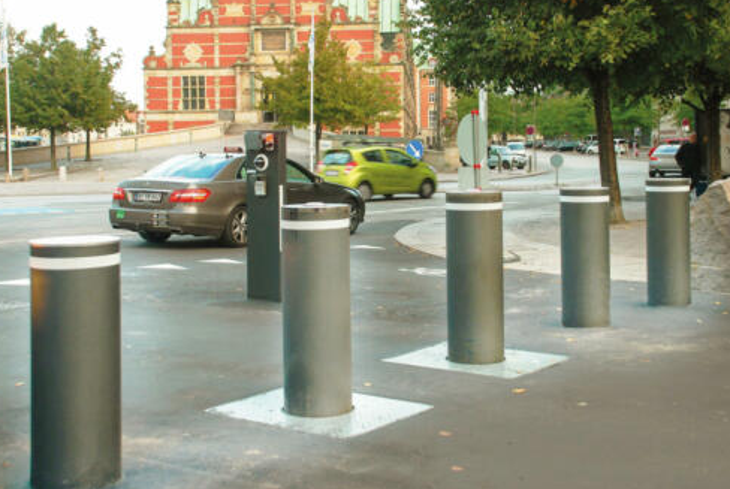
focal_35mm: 43
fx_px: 873
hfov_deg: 45.4
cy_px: 242
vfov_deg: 31.3
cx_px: 365
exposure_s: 1/60
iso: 200
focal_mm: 28
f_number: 4
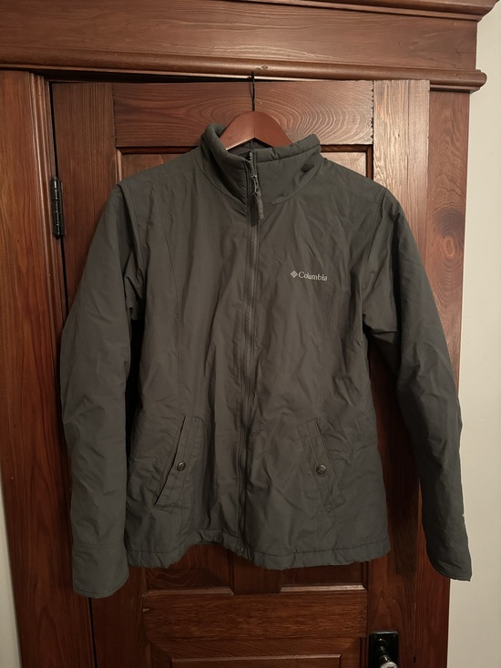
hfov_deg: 56.8
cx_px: 250
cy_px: 334
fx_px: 463
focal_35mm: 24
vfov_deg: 71.6
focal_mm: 6.86
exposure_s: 1/30
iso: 1600
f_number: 1.78
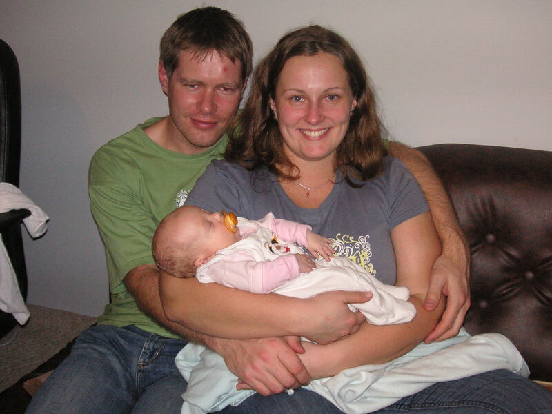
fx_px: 702
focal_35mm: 44
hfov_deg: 42.9
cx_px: 276
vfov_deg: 32.9
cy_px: 207
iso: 160
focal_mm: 7.3
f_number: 3.1
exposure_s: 1/45
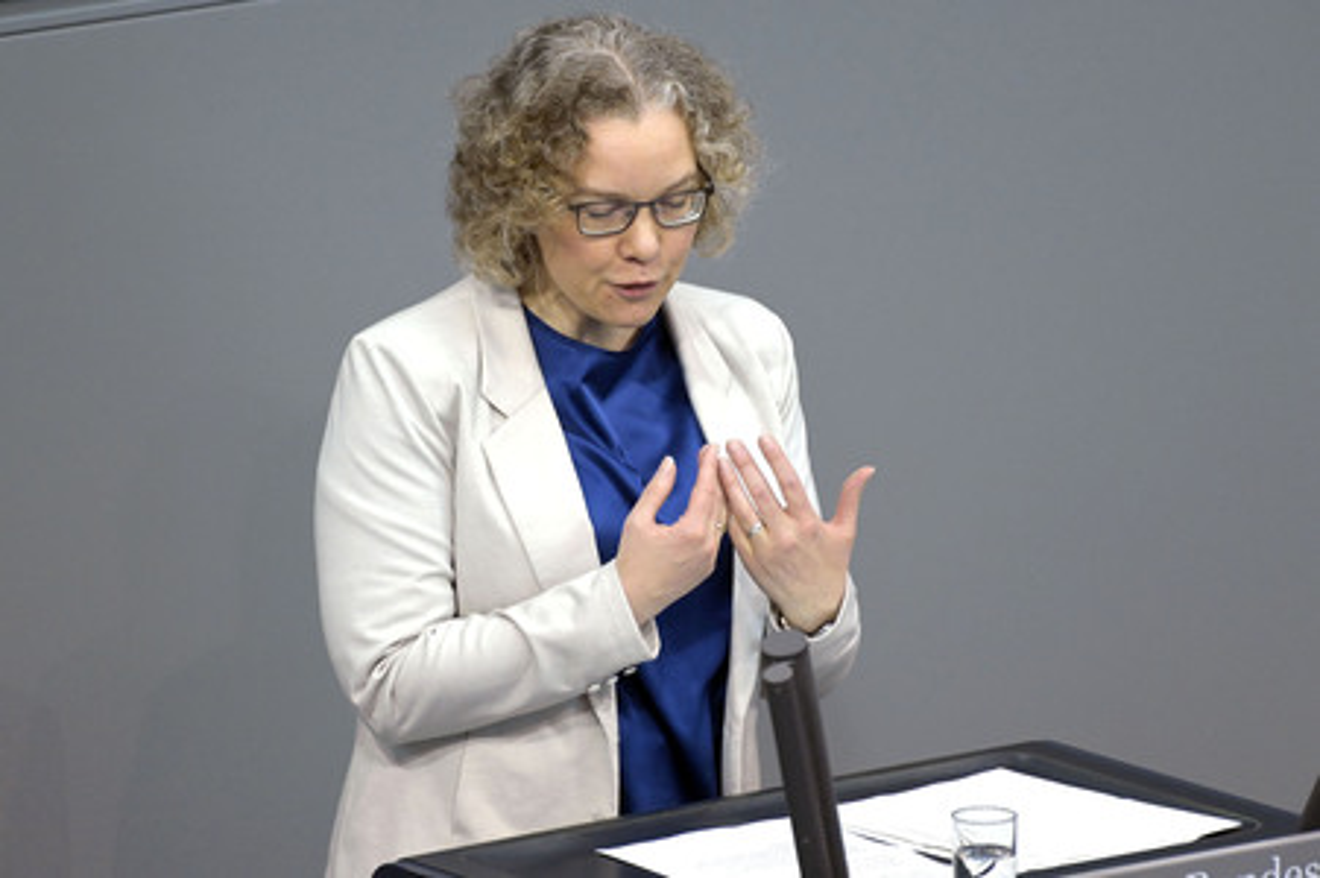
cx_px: 660
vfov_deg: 3.0
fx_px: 16854
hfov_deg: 4.5
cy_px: 439
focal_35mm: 460
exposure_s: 1/500
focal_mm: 460
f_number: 5.6
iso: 8000
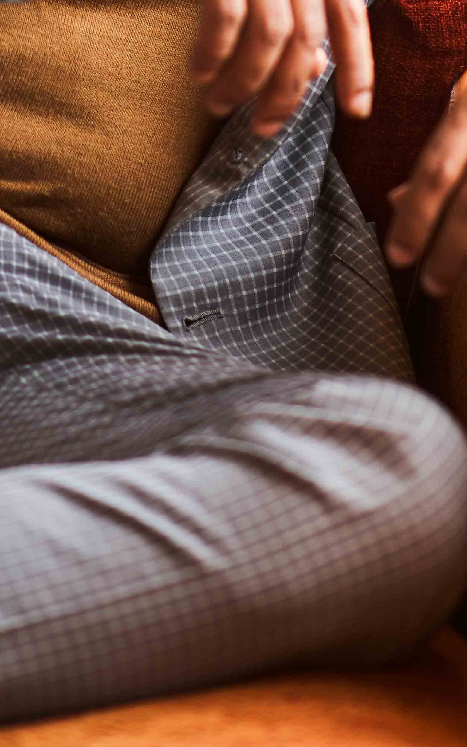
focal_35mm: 320
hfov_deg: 4.1
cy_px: -225
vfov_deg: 6.5
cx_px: 37
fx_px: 6517
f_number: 1.4
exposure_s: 1/160
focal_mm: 85
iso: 125
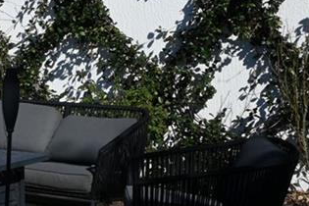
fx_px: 1047
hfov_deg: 14.8
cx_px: -231
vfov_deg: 11.0
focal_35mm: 122
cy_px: -47
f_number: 8
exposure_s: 1/500
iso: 100
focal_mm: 16
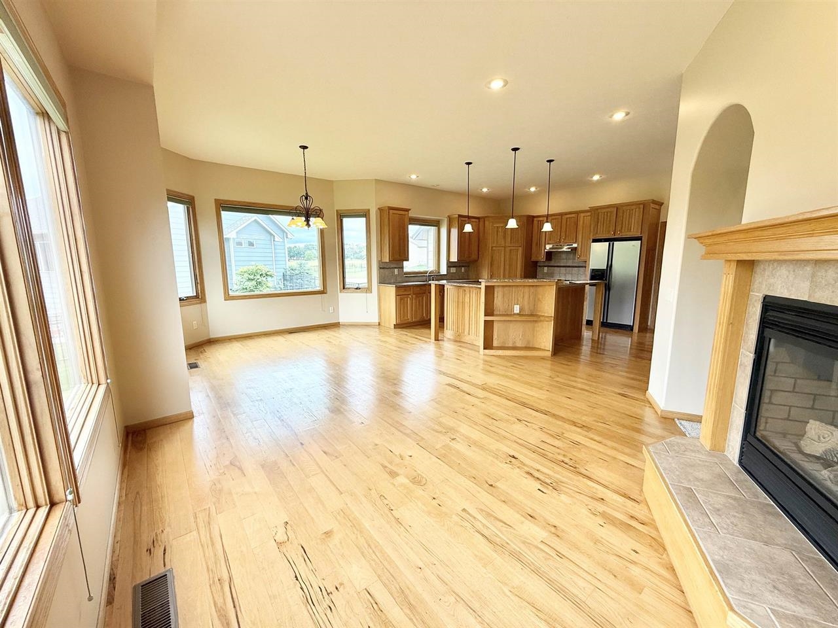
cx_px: 419
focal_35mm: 14
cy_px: 314
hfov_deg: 102.1
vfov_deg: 85.7
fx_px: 339
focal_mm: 2.22
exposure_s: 1/206
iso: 64
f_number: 2.2
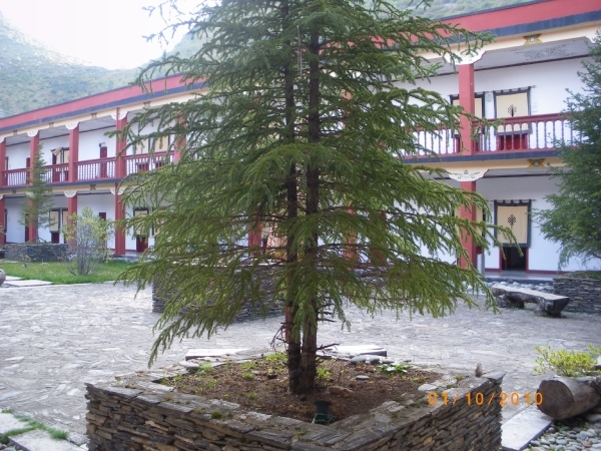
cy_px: 226
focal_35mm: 36
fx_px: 625
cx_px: 300
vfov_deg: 39.7
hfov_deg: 51.4
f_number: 3.5
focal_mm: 6.3
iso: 100
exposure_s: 1/50
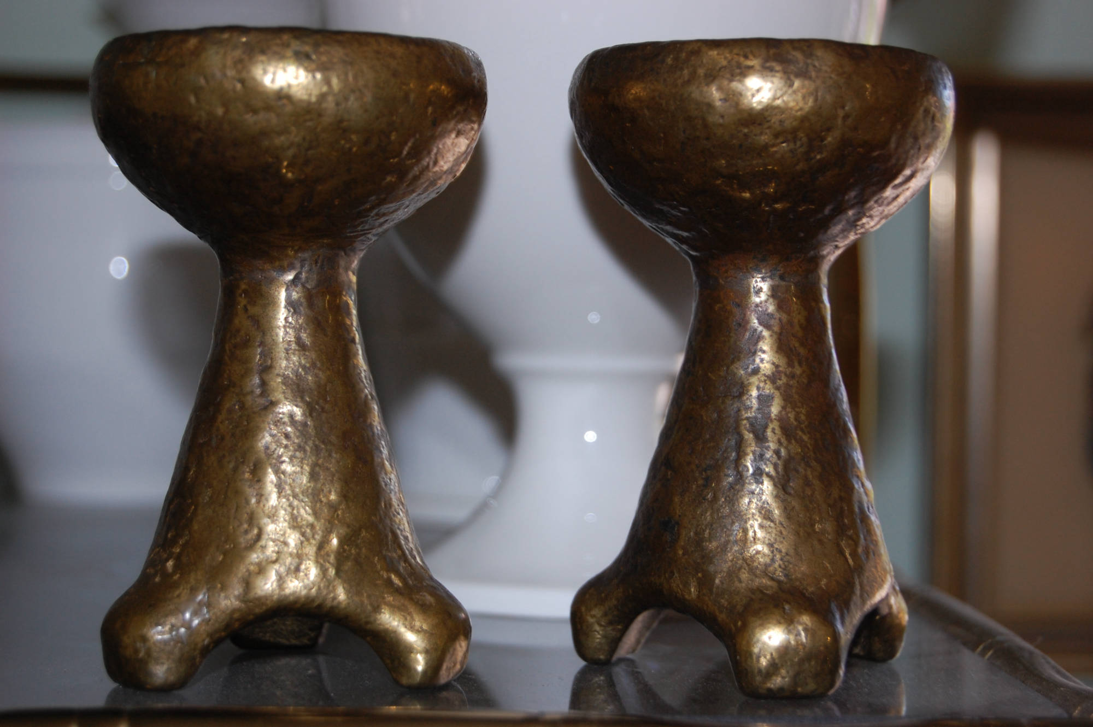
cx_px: 546
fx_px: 2366
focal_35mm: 78
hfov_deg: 26.0
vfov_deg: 17.5
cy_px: 364
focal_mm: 52
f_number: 5.6
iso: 400
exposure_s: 1/60
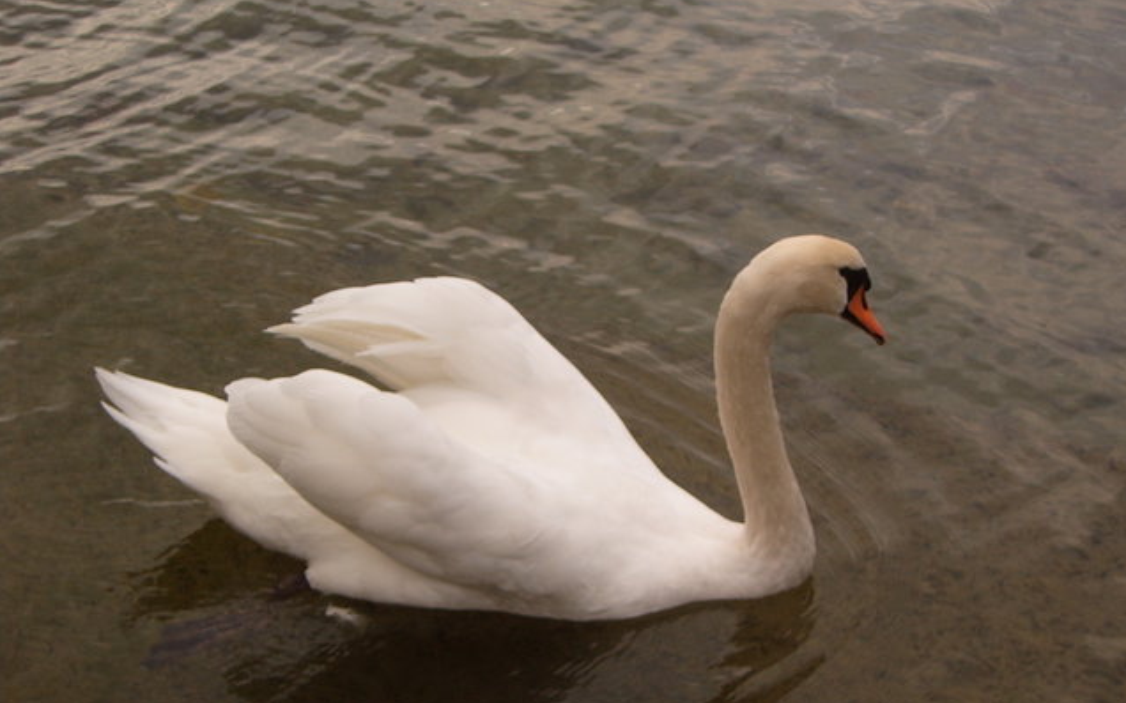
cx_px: 565
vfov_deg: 16.3
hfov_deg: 25.8
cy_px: 416
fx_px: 2454
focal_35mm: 80
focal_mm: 12.6
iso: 63
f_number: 4
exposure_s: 1/180
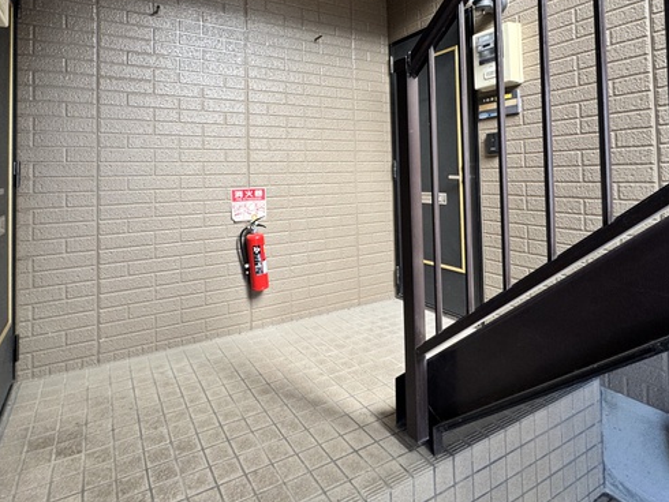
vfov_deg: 64.1
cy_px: 163
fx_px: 387
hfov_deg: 81.5
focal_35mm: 20
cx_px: 302
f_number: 2.2
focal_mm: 2.22
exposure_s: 1/99
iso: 200
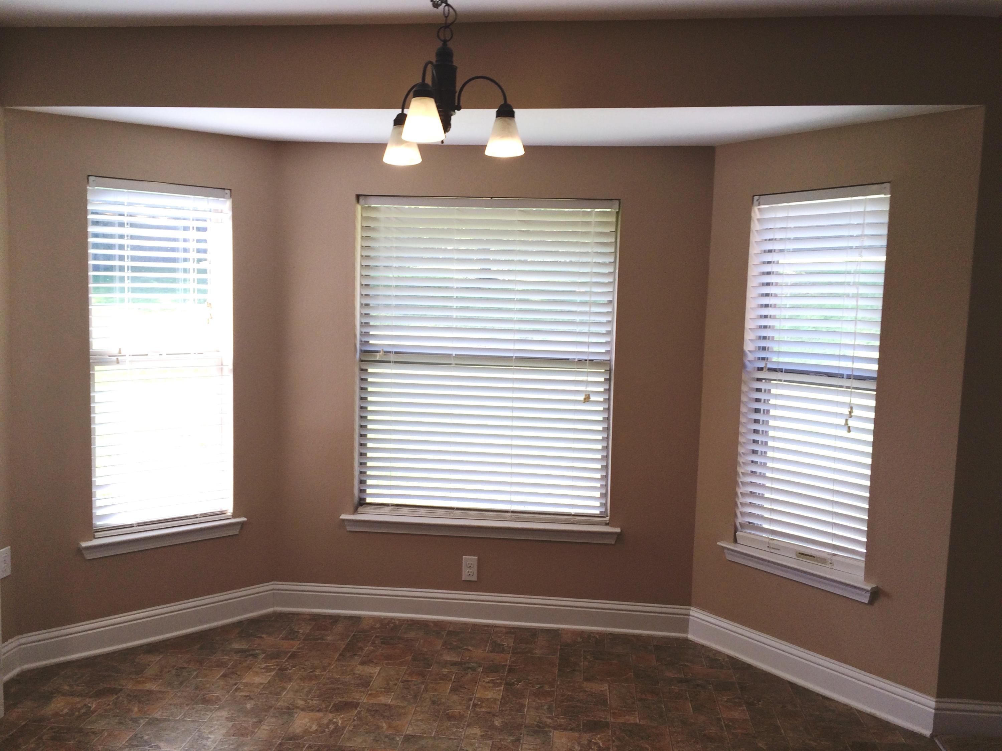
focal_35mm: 29
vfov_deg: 48.2
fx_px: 839
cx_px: 501
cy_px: 376
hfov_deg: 61.7
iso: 32
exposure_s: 1/149
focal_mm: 4.15
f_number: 2.2
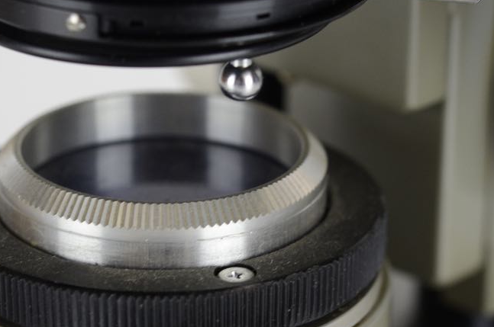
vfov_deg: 7.7
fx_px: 2438
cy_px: 255
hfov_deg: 11.6
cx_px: 197
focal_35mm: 178
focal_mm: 60
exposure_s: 1/125
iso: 500
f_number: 5.6
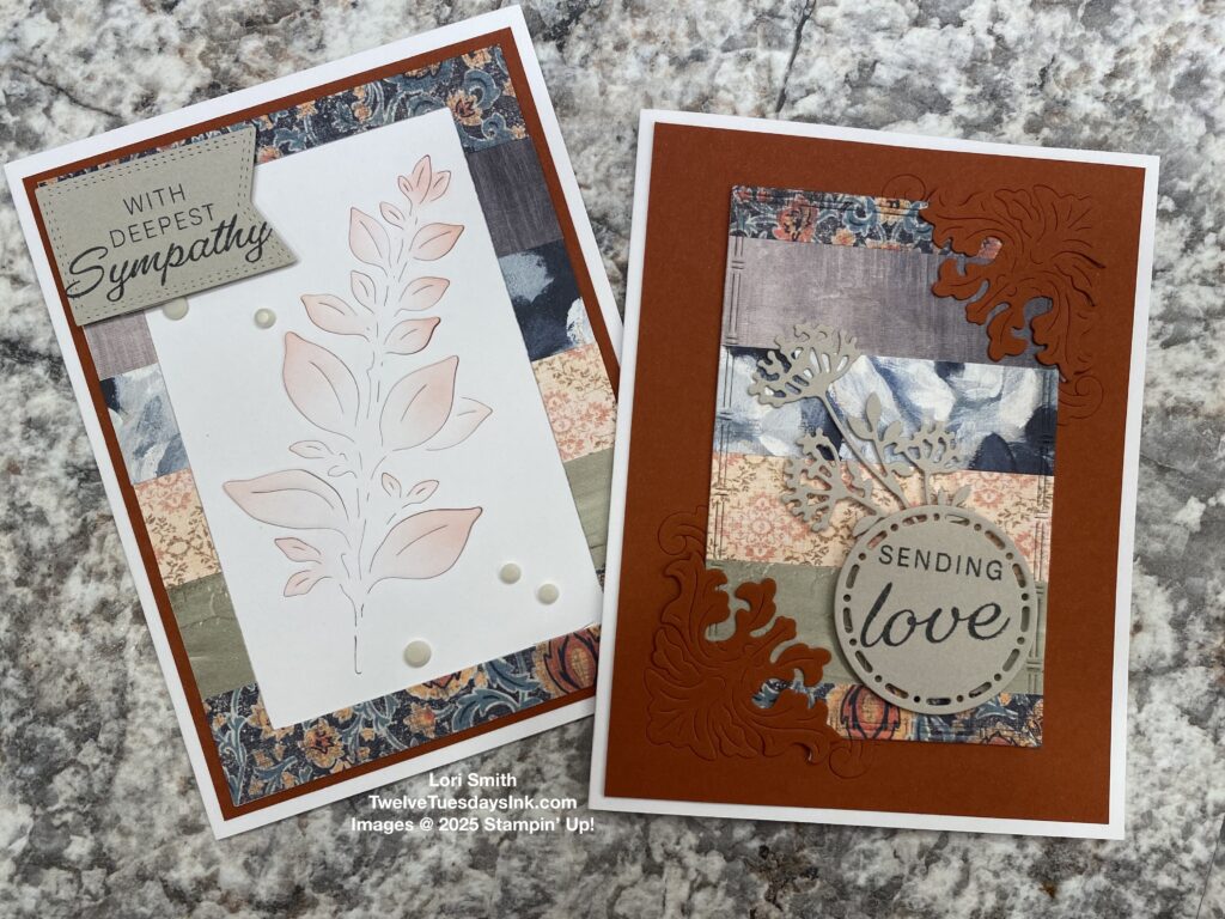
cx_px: 612
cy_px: 460
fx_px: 920
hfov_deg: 67.3
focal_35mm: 26
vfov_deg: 53.1
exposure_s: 1/120
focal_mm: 4.25
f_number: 1.8
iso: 80
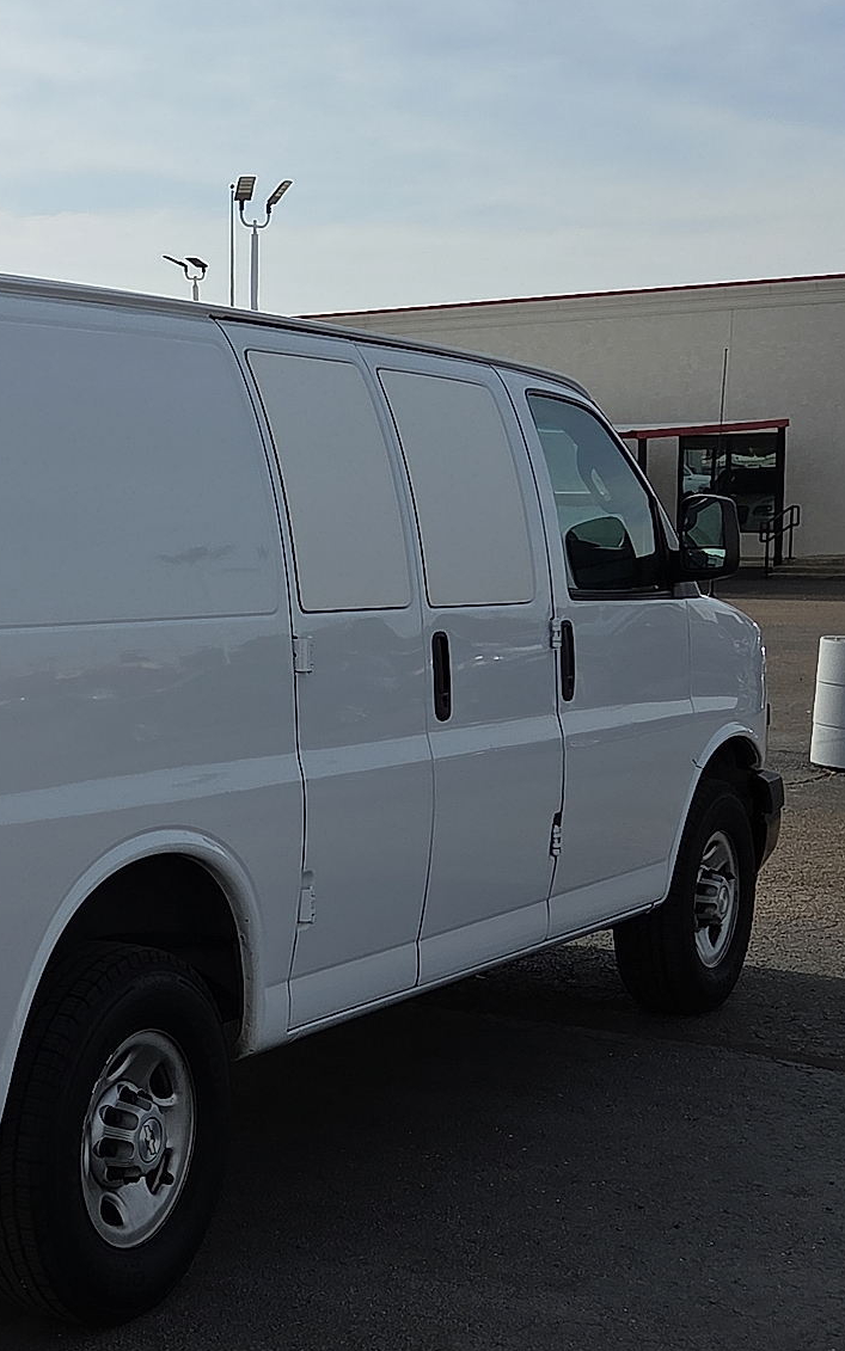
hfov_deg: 20.7
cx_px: -56
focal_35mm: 60
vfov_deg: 34.0
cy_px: 713
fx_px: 2211
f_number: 1.8
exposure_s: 1/10000
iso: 74
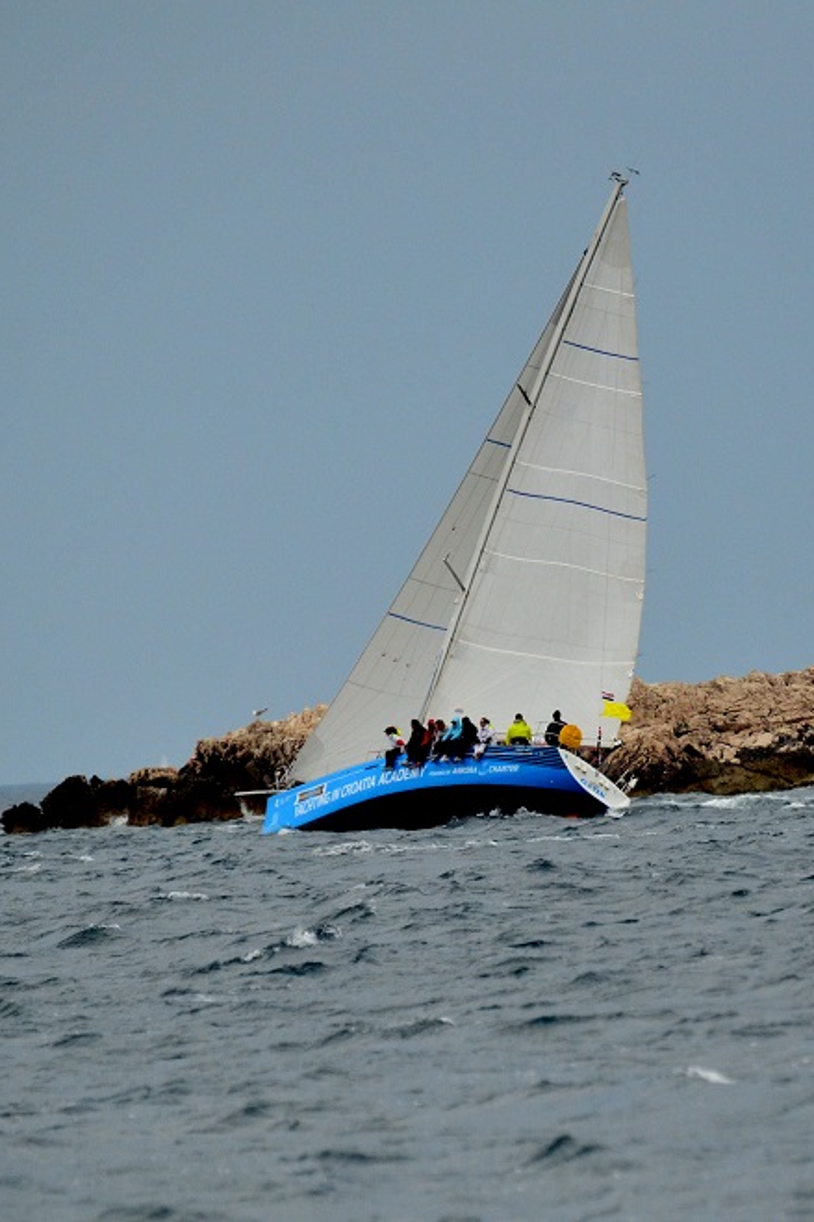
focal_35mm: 522
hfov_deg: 2.6
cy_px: 611
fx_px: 17712
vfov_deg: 4.0
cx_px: 711
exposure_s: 1/8000
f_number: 5.6
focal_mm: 230
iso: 1400
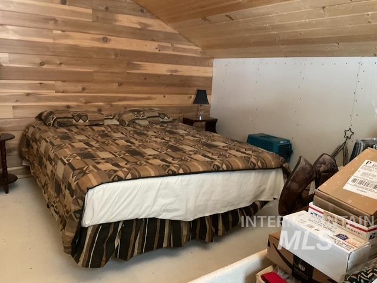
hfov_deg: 61.7
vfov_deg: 48.2
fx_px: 316
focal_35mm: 29
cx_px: 188
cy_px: 142
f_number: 1.8
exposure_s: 1/30
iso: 400
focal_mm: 3
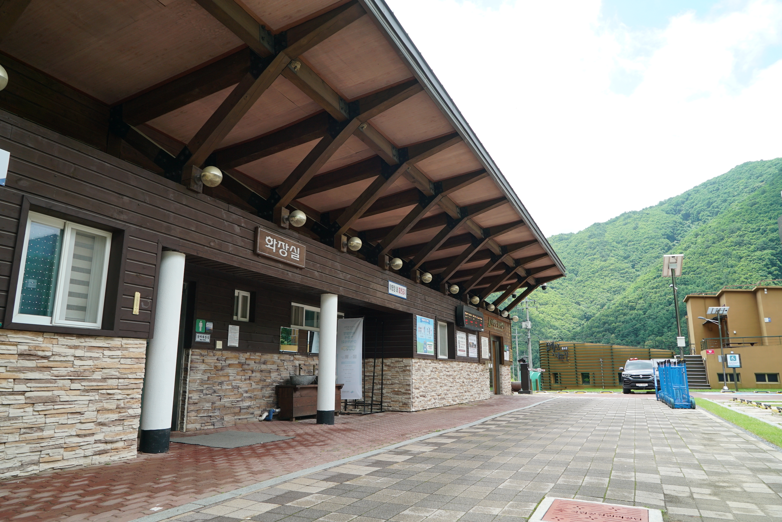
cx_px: 391
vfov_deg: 53.2
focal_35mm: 24
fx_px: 522
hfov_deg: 73.7
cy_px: 261
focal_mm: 24
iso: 400
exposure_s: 1/400
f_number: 7.1
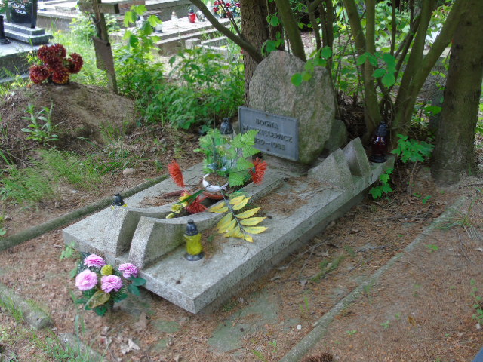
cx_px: 242
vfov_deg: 36.0
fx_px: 558
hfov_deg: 46.8
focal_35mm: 40
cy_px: 181
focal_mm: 7.1
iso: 80
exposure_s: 1/50
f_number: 3.9
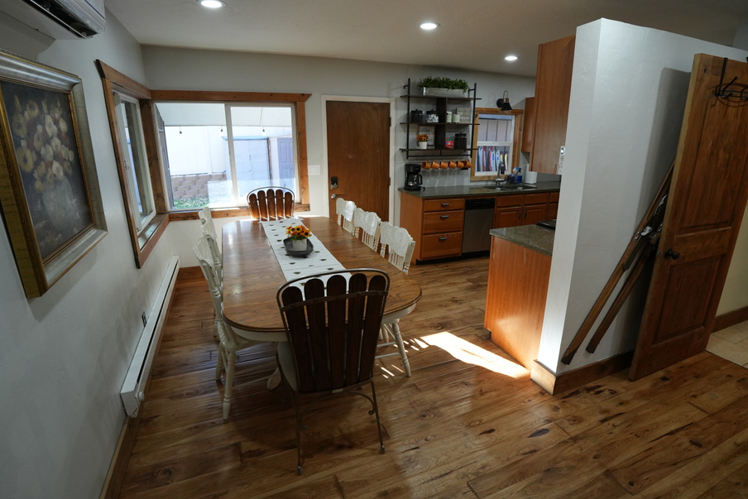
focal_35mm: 17
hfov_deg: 93.3
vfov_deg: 70.4
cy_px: 242
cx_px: 371
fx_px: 353
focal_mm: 10
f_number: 4
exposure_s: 1/160
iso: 800
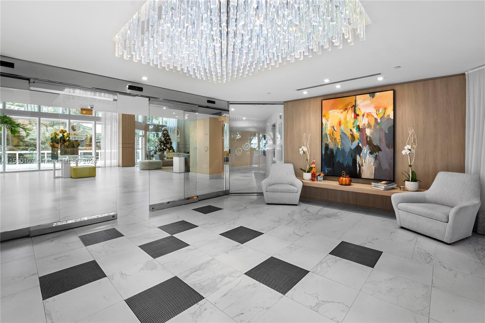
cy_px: 162
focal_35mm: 15
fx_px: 202
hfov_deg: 100.4
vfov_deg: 77.3
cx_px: 242
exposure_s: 1/15
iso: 720
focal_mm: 10
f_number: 8
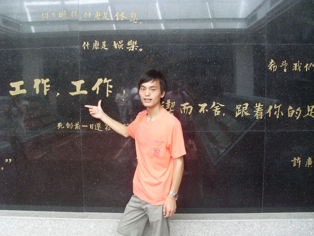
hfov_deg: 49.0
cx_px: 157
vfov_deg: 37.7
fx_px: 345
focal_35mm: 38
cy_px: 118
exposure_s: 1/45
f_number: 3
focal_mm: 6.3
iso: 160
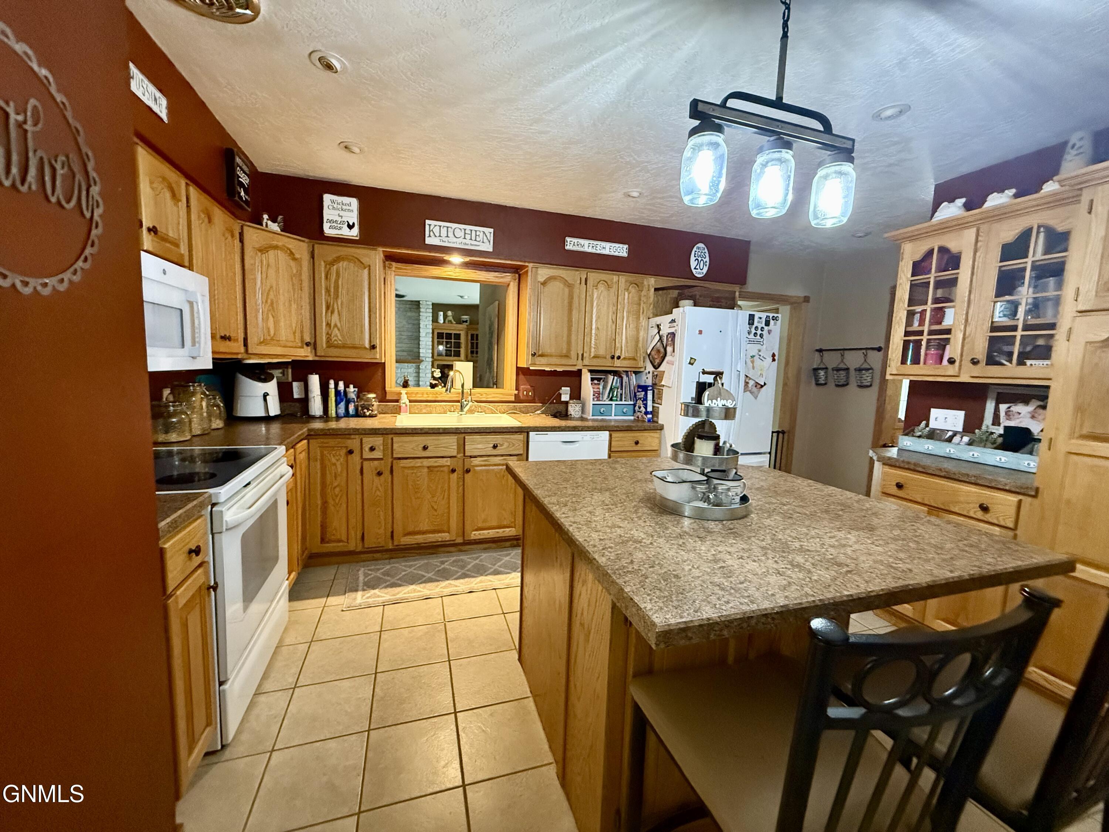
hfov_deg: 102.1
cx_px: 554
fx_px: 449
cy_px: 416
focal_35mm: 14
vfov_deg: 85.7
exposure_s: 1/60
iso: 1000
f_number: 2.2
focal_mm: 2.22
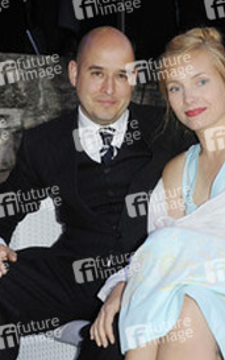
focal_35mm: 74
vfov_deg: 27.8
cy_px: 169
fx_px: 725
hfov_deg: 17.6
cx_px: 124
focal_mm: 44
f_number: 5.6
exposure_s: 1/50
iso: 800
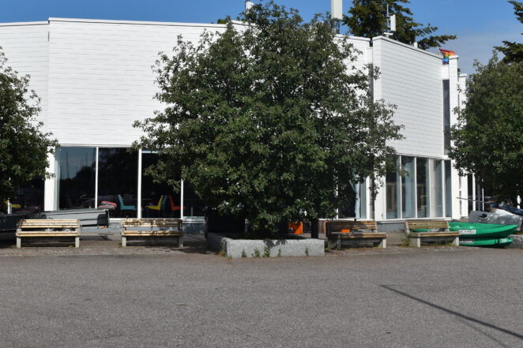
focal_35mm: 65
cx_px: 171
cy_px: 96
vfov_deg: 20.8
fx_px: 944
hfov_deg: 30.7
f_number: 10
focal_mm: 28
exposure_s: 1/400
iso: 100
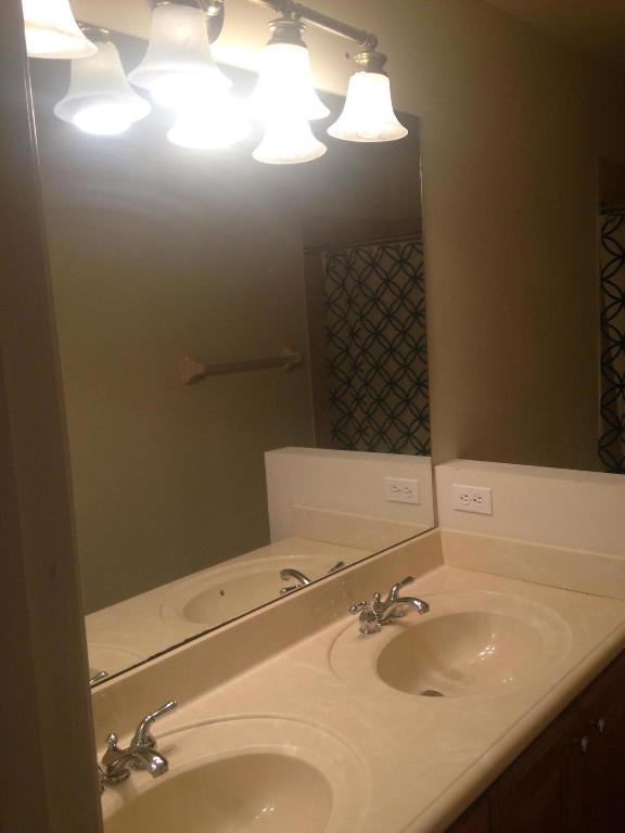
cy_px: 416
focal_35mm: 33
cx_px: 312
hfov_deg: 42.9
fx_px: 794
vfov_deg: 55.4
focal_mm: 4.12
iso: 64
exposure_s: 1/40
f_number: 2.4
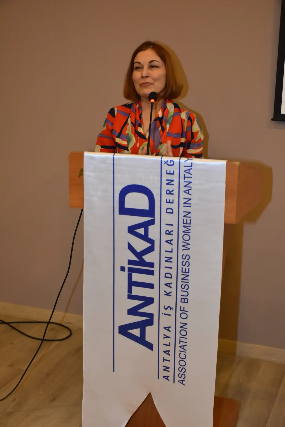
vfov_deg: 38.9
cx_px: 142
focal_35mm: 51
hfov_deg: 26.5
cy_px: 214
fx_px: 606
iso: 640
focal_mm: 34
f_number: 4.2
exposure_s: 1/60
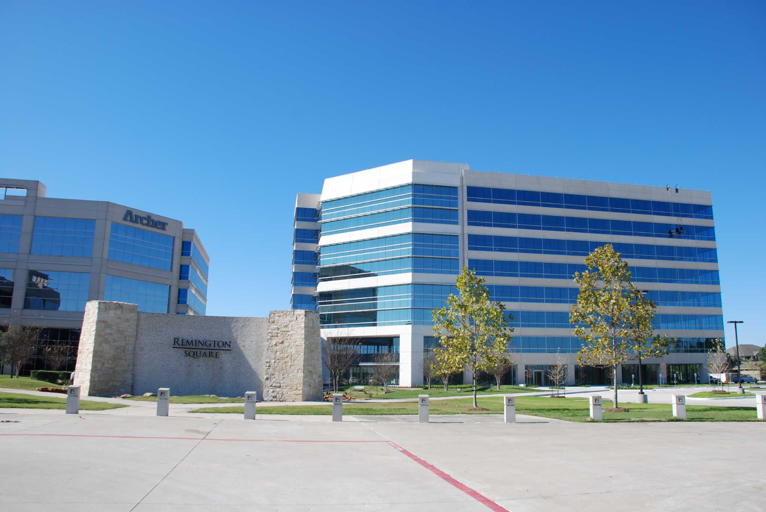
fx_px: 575
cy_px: 256
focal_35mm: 27
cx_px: 383
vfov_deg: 48.0
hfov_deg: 67.3
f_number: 7.1
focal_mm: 18
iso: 100
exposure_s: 1/200
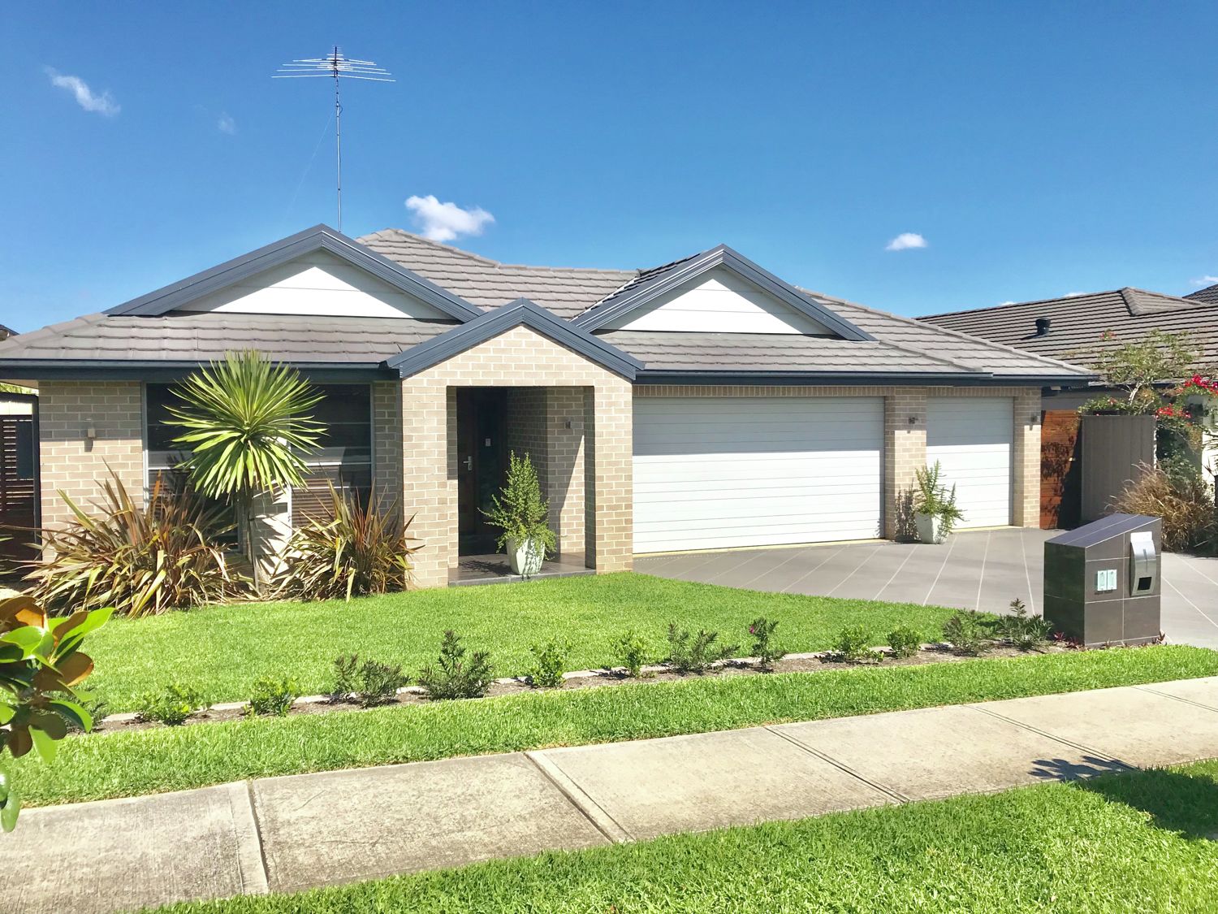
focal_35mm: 28
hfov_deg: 63.4
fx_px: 985
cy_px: 457
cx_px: 609
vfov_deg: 49.7
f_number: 1.8
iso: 20
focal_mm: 3.99
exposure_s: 1/3690
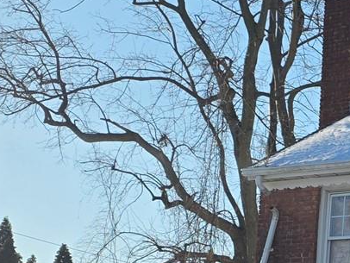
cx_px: 500
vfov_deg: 12.6
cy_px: 285
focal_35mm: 116
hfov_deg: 15.8
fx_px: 1174
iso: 80
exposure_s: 1/6355
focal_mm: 6.3
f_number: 1.7
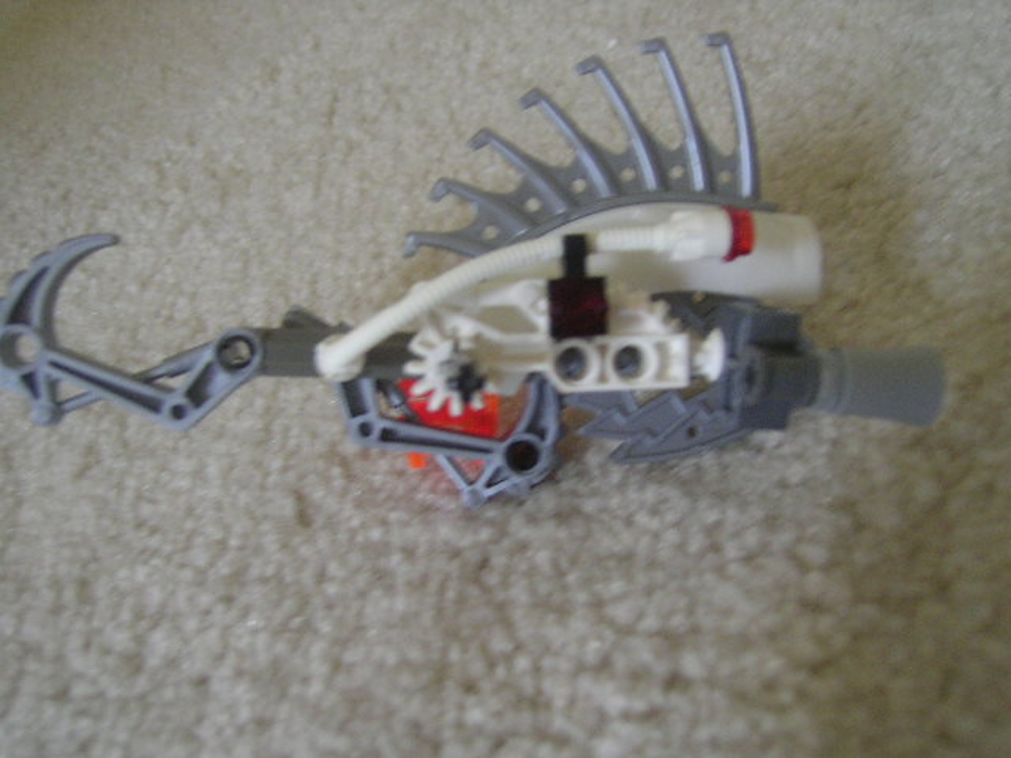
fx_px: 1051
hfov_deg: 51.4
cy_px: 379
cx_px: 506
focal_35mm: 36
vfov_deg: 39.7
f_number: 2.8
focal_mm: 5.6
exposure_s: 1/23.2
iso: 100
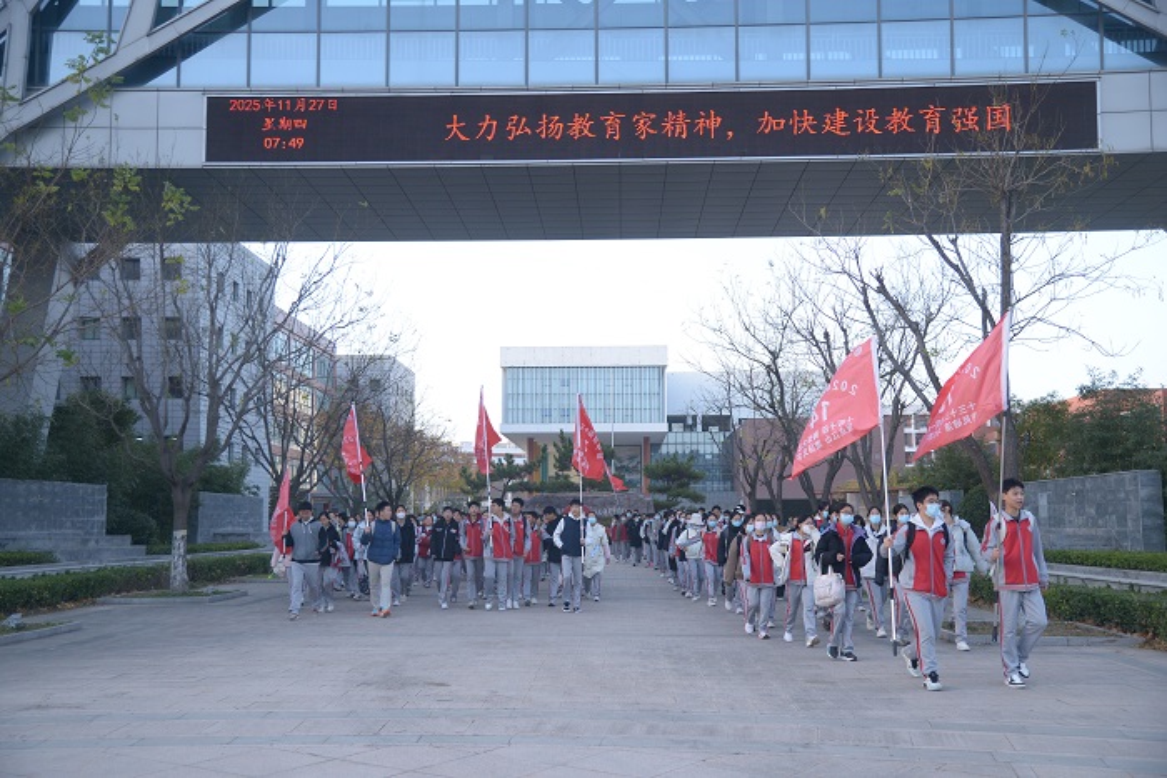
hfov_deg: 54.4
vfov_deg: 37.9
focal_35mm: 35
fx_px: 1135
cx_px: 584
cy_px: 389
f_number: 4
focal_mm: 35
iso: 1000
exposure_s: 1/800
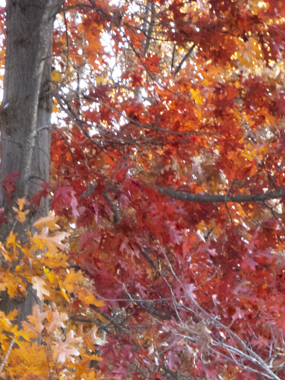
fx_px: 2535
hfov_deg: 6.4
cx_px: 150
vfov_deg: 8.1
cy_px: 807
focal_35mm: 231
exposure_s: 1/8
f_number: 10
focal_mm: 17.48
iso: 320
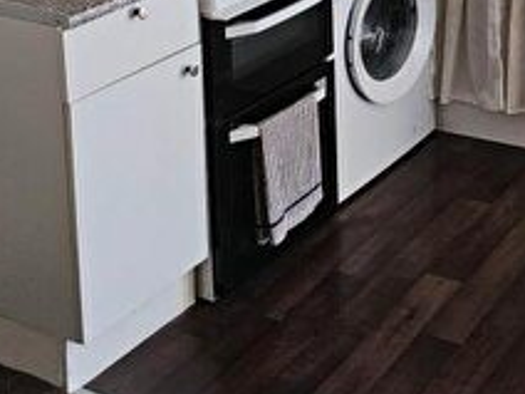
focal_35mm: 76
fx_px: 1153
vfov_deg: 17.7
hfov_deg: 24.8
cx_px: 488
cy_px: -162
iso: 80
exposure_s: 1/50
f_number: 1.7
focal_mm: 6.3
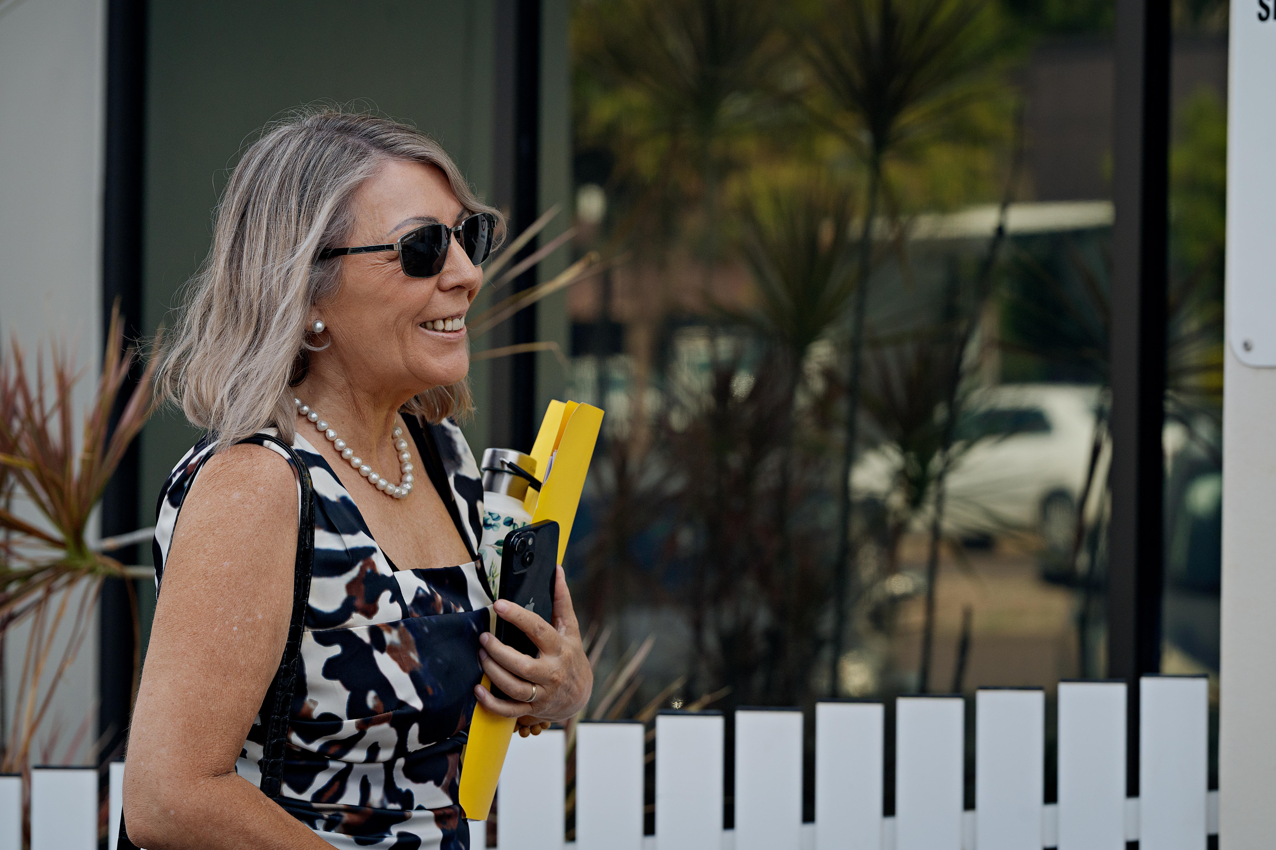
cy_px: 425
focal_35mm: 137
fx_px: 4855
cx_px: 638
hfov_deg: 15.0
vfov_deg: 10.0
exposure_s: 1/1000
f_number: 6.3
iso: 400
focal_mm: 137
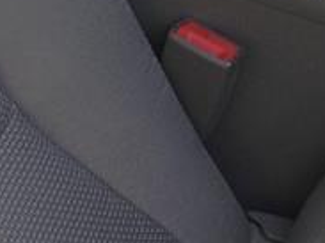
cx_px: 293
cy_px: 144
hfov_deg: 10.6
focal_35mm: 185
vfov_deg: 8.0
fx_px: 1736
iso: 50
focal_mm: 4.13
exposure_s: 1/190
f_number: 2.4
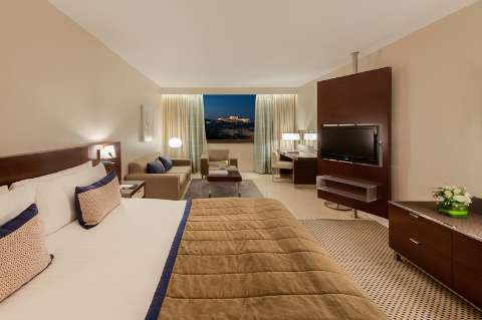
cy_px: 160
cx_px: 241
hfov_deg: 104.3
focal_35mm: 14
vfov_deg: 81.1
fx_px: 187
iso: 200
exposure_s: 2.5
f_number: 11
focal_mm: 14
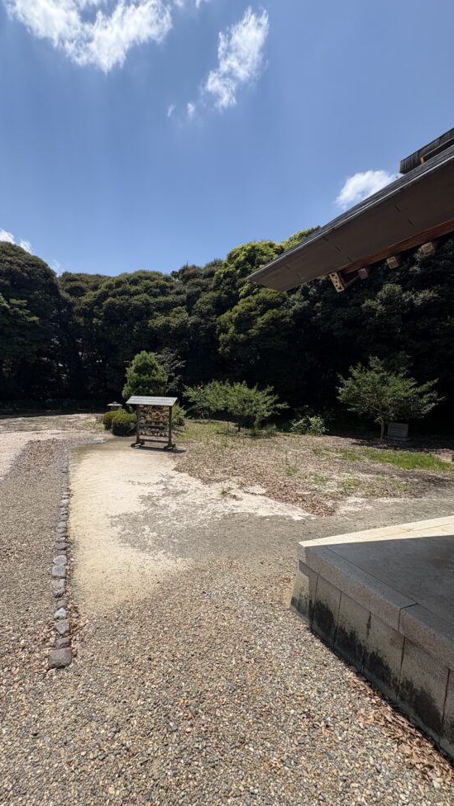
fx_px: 342
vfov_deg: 99.3
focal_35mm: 16
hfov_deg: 66.6
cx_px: 189
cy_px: 419
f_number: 2.2
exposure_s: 1/2146
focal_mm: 2.22
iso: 50
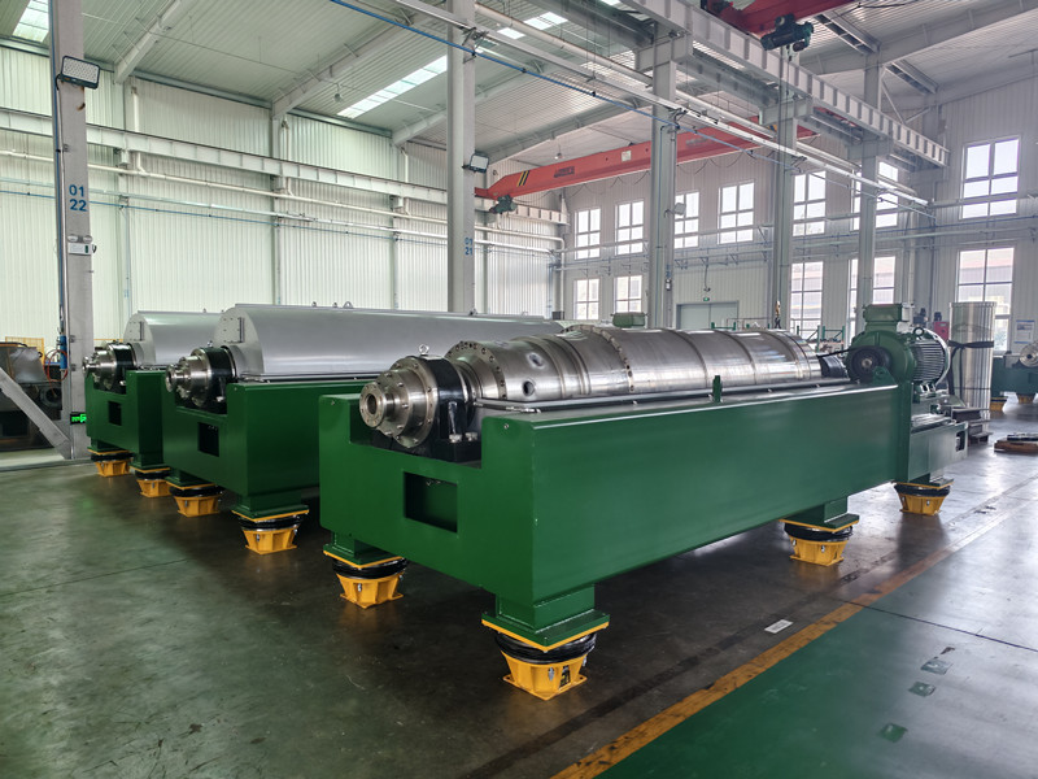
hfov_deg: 73.9
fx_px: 690
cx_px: 519
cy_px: 390
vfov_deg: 58.9
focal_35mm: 23
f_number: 1.57
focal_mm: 5.6
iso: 153
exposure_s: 1/100
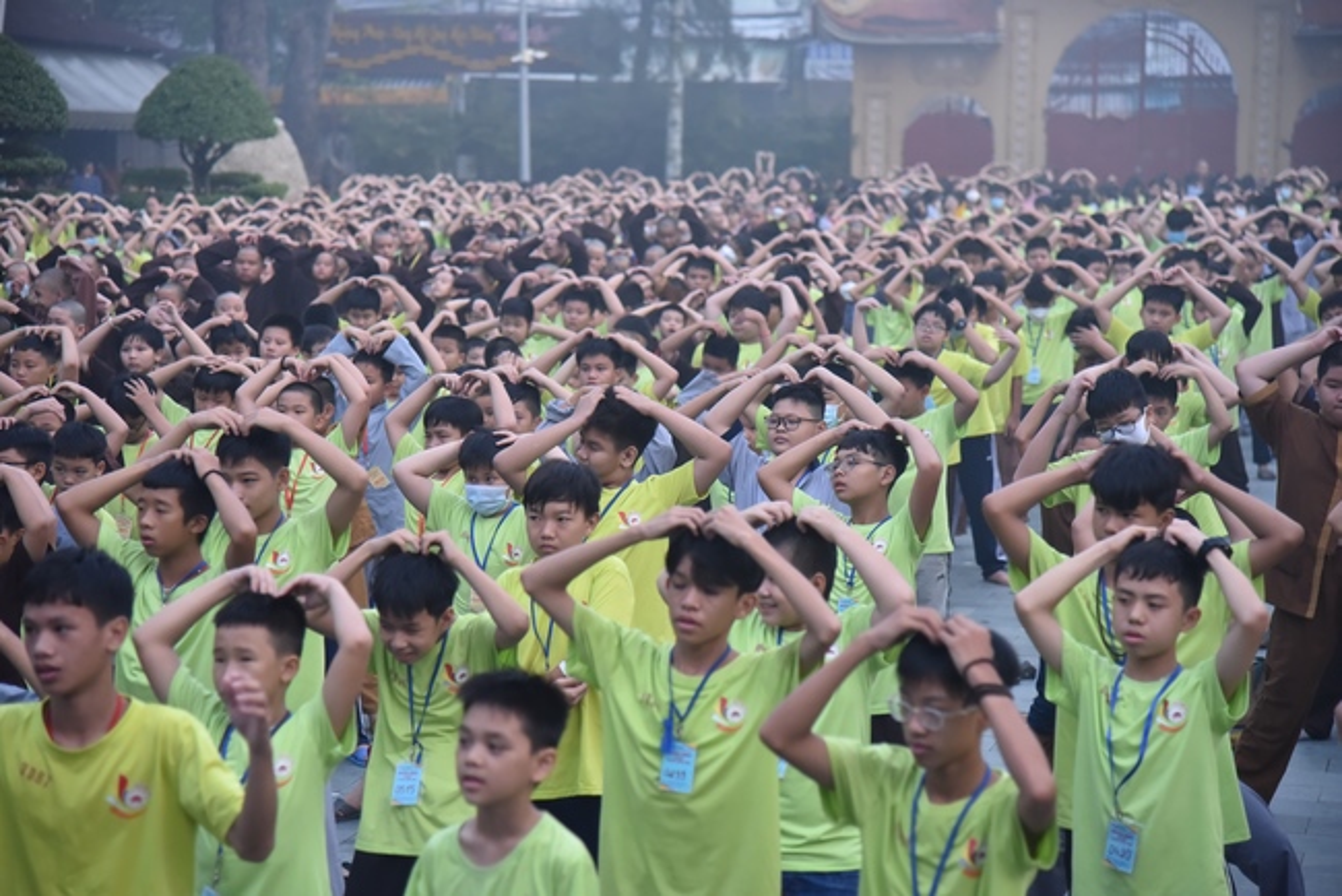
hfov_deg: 21.4
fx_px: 3543
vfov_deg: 14.4
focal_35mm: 95
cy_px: 448
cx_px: 671
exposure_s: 1/640
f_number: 4
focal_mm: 95
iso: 2500
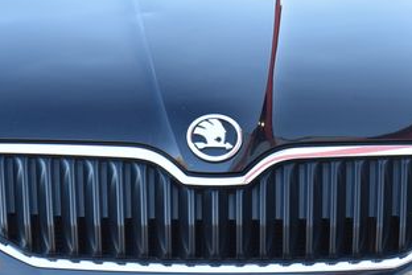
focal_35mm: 230
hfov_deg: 8.9
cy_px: 140
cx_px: 166
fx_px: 2632
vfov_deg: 6.0
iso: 500
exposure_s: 1/80
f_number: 4.5
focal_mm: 70
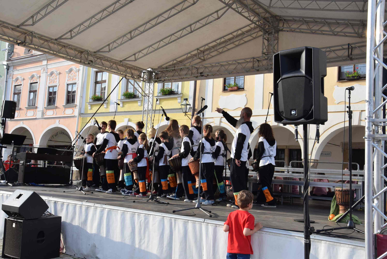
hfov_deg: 51.2
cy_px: 130
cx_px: 194
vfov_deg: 35.6
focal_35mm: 38
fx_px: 403
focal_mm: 25
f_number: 11
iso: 400
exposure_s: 1/160
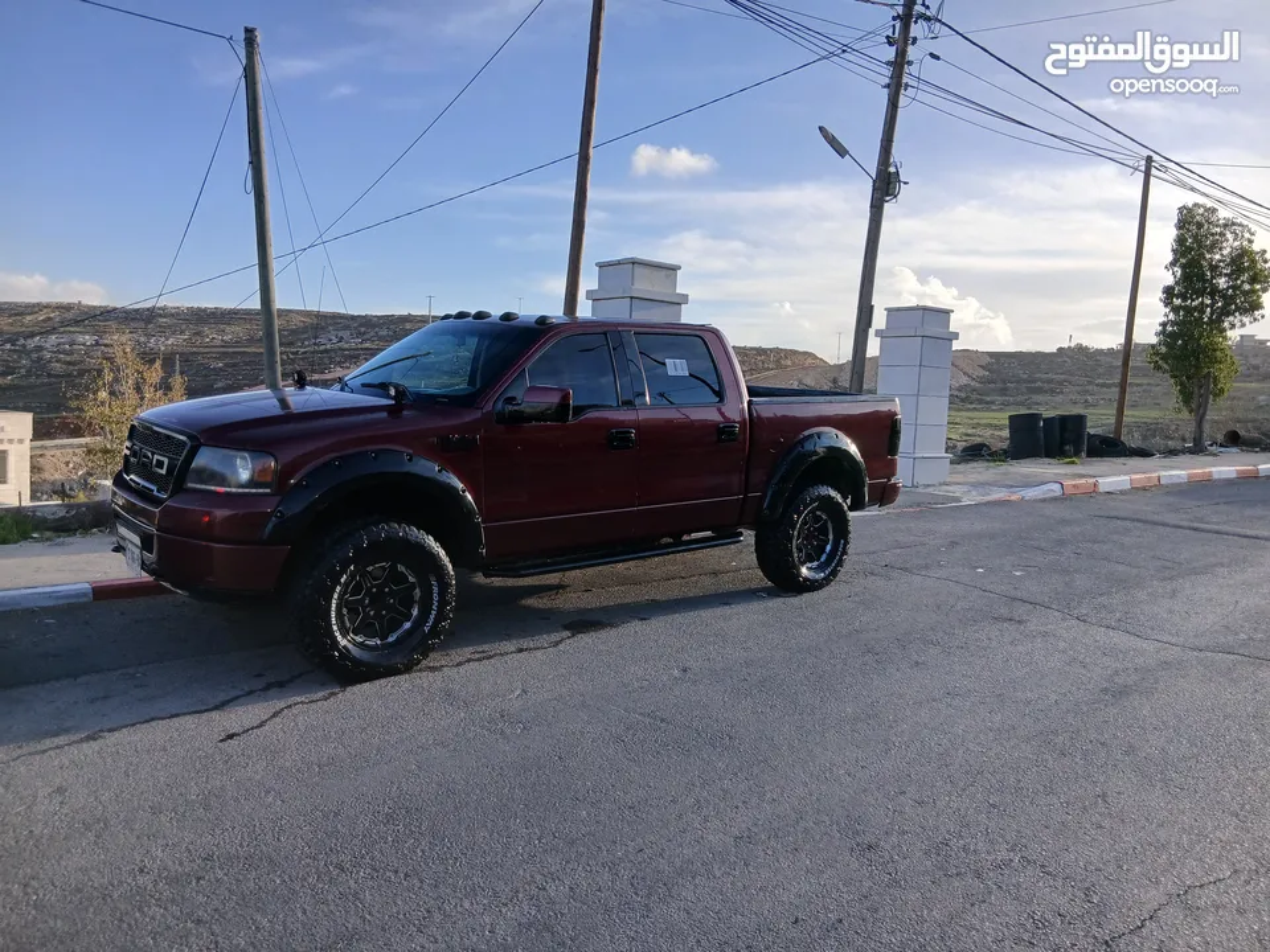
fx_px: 954
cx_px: 635
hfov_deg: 67.3
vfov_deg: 53.1
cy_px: 476
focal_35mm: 26
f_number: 1.8
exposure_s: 1/351
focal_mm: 3.98
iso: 20
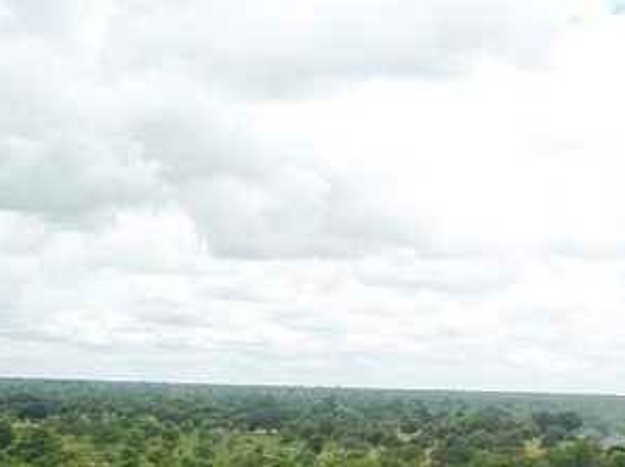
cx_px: 516
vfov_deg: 17.6
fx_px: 1479
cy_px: 435
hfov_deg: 23.5
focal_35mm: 82
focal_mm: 6.3
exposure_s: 1/500
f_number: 4.5
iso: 80
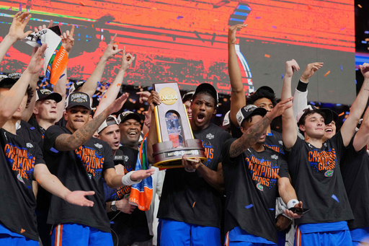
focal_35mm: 110
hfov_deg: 18.6
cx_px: 184
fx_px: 1127
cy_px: 123
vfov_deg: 12.4
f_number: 2.8
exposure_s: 1/1250
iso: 2500
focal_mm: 110
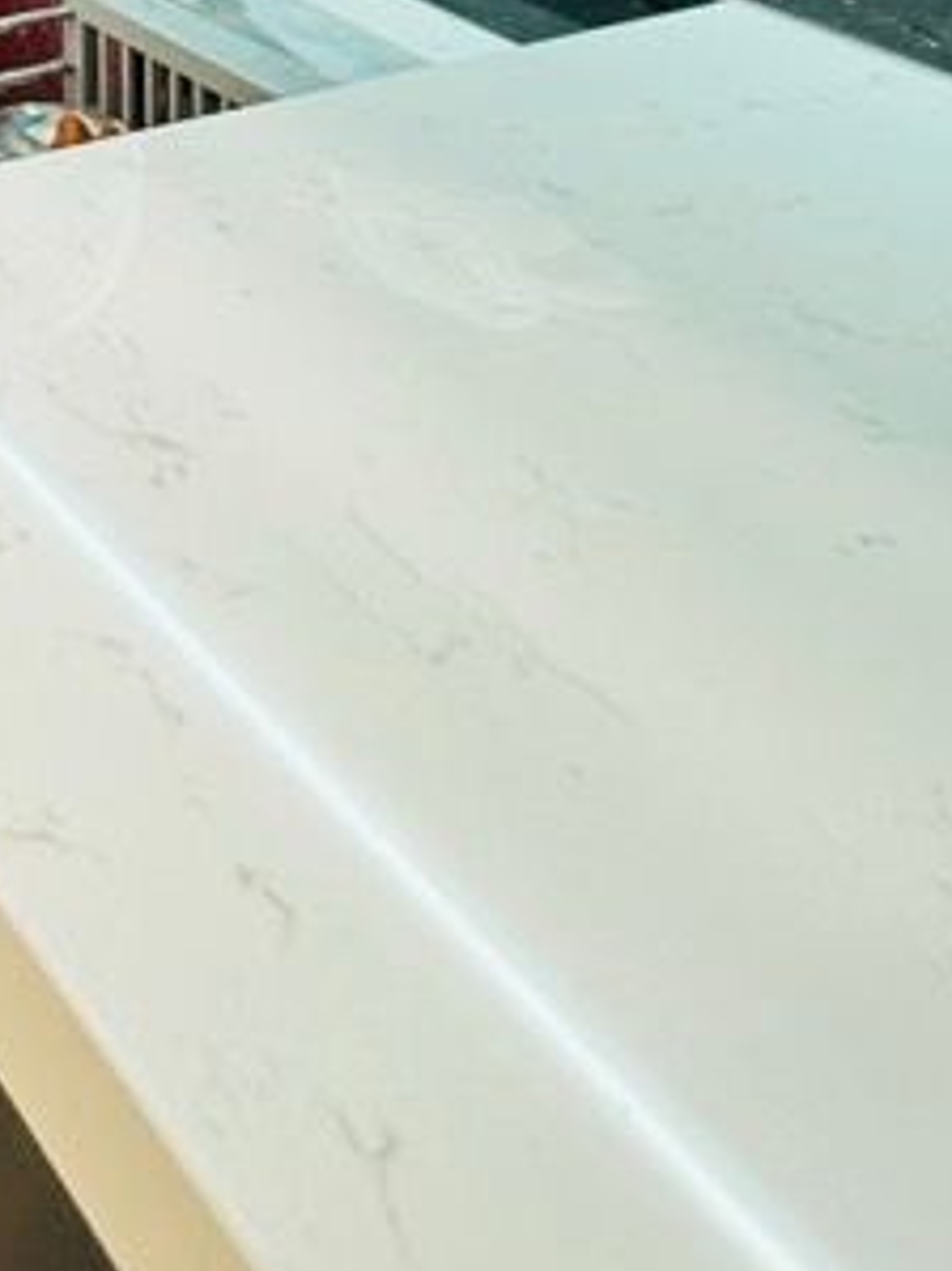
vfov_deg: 27.9
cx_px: -463
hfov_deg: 24.0
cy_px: -599
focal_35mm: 48
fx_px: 1761
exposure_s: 1/50
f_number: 2.2
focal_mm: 2.22
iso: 250
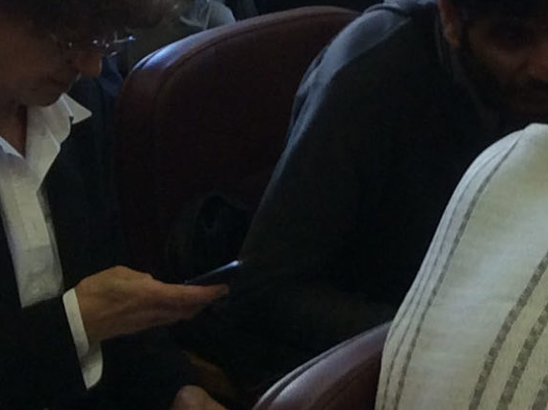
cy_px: -248
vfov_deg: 9.9
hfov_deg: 13.4
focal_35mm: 144
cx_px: 607
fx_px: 2276
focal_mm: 3.3
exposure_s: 1/40
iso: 40
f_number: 2.4
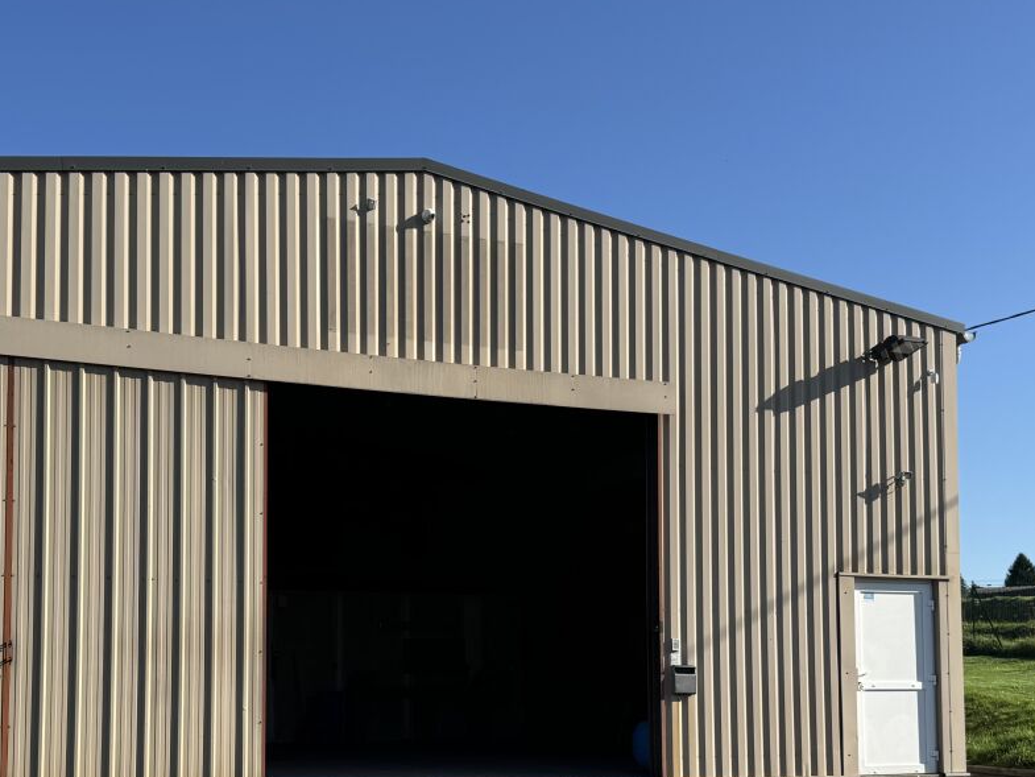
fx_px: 1316
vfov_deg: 32.2
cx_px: 443
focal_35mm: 44
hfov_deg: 42.8
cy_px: 591
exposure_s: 1/3597
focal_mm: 6.76
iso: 80
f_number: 1.78
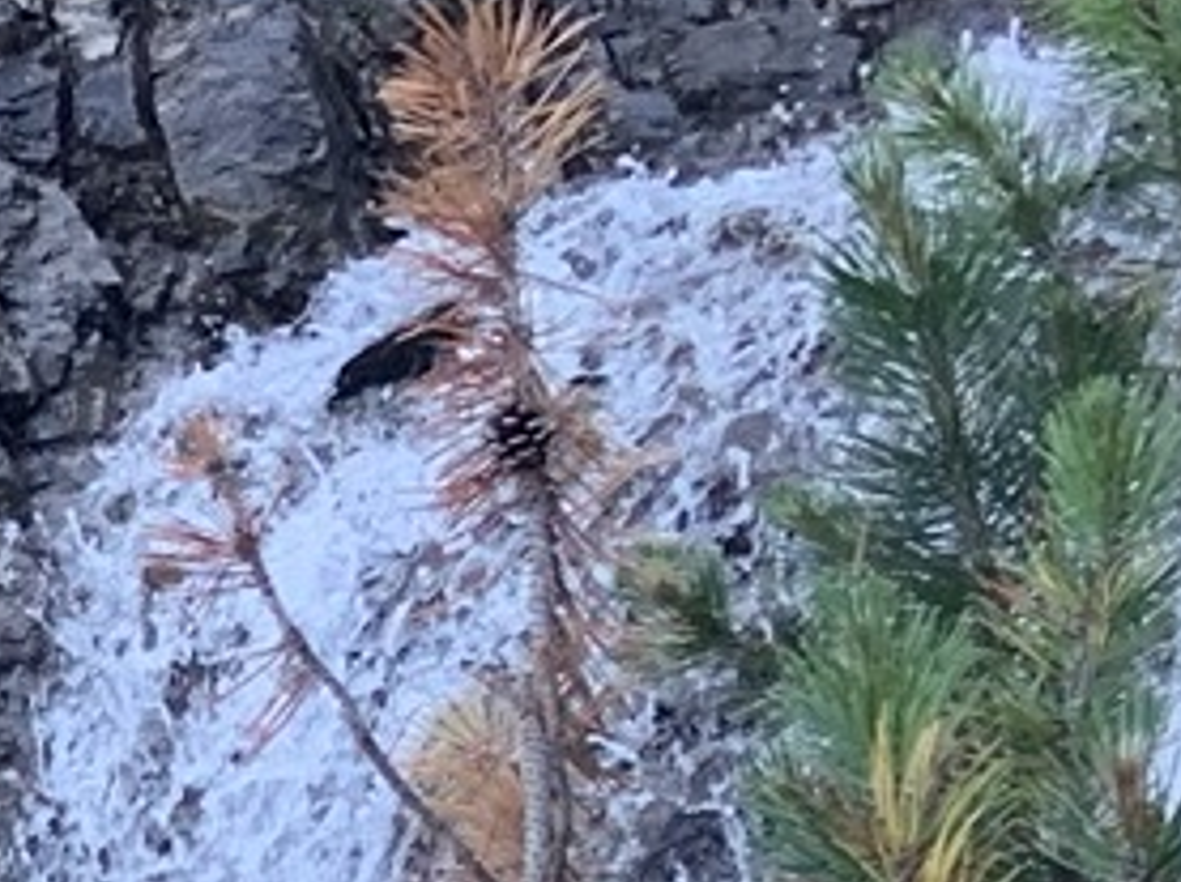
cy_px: 1564
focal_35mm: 188
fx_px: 6406
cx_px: -1126
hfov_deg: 9.8
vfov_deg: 7.6
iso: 40
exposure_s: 1/121
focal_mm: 4.25
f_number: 1.8
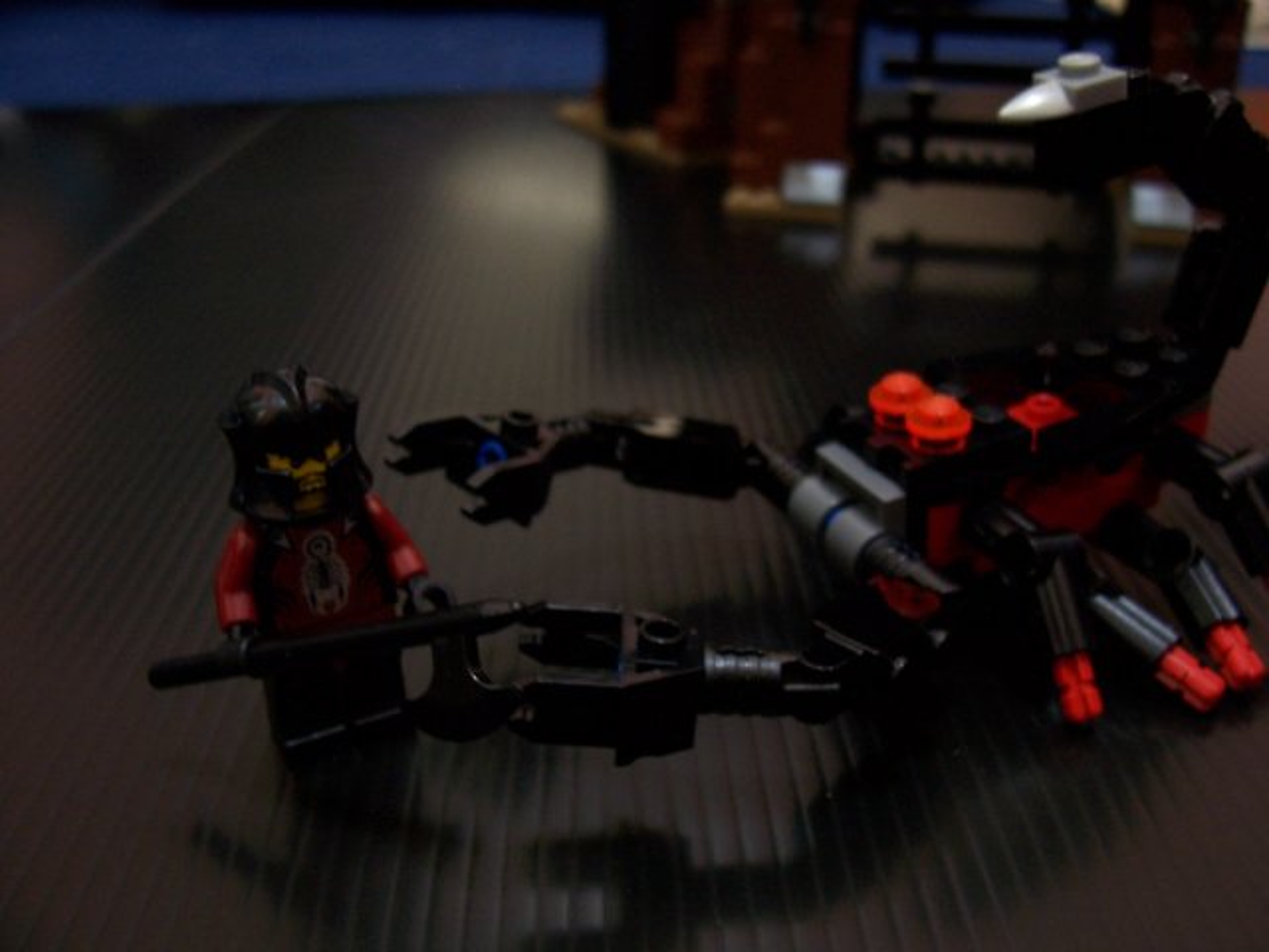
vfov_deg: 41.8
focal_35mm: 34
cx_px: 634
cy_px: 476
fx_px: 1246
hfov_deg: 54.0
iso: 160
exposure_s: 1/2
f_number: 2.7
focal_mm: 5.6
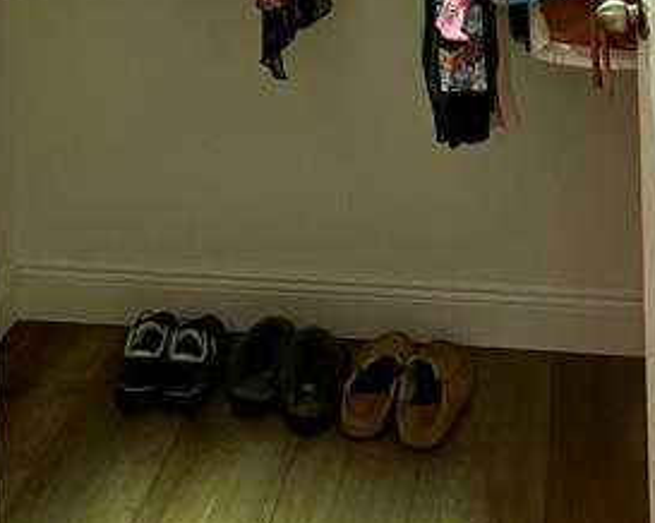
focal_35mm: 66
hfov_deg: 28.7
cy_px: -365
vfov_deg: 18.9
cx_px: 393
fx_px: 1279
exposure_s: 1/60
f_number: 1.78
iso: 500
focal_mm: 6.76
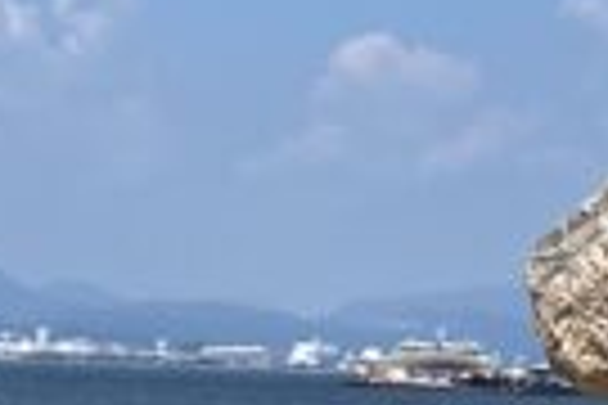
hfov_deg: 9.7
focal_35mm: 205
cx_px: -392
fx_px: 3462
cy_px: 90
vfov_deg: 6.7
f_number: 1.8
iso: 32
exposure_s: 1/4274
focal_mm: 4.25
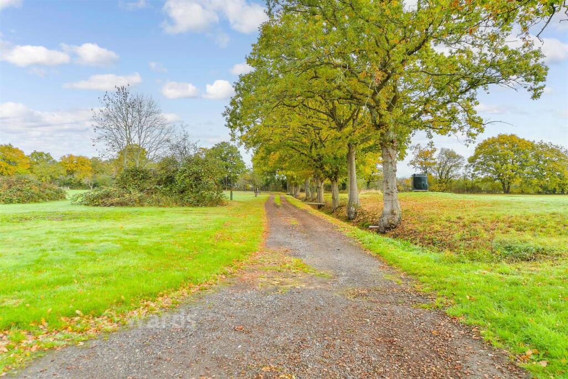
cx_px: 284
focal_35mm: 25
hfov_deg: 71.5
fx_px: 394
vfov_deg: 51.3
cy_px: 190
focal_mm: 17
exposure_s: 1/80
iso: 160
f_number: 8
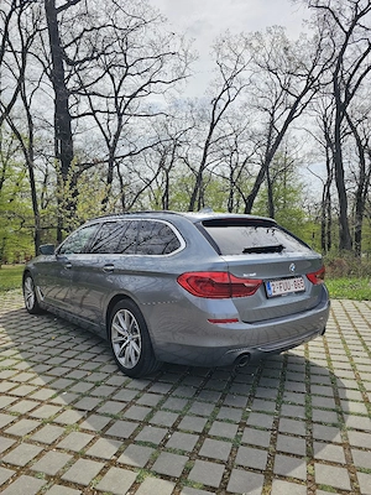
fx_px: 329
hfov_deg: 58.9
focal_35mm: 23
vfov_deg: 73.9
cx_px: 186
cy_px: 248
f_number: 1.7
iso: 10
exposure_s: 1/714
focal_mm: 6.3
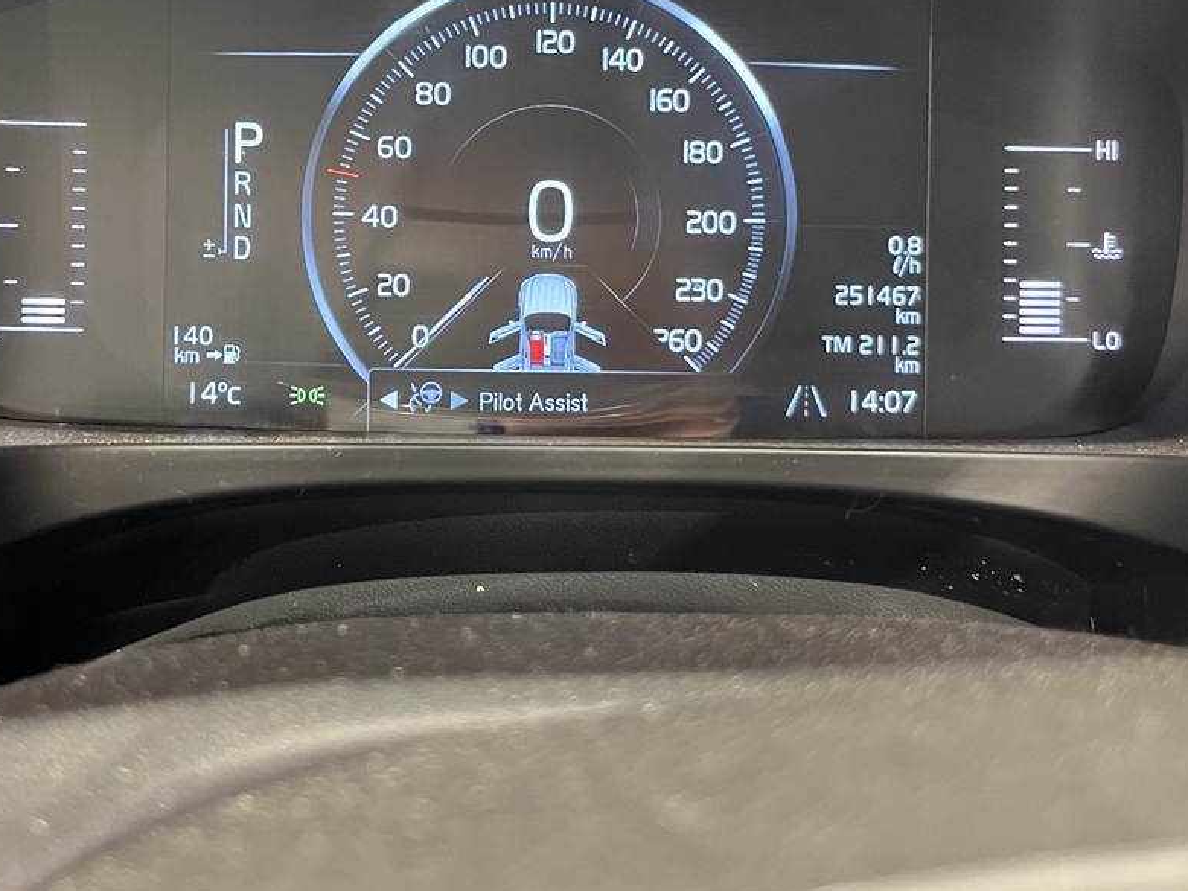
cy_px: 294
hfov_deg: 39.5
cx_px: 490
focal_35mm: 48
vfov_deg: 30.0
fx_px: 1647
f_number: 1.6
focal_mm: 5.1
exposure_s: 1/50
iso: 500
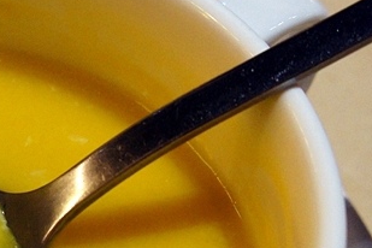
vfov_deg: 13.4
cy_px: 258
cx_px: -45
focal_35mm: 100
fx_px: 1038
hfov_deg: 19.4
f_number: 4.5
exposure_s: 1/40
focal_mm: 23
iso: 1600
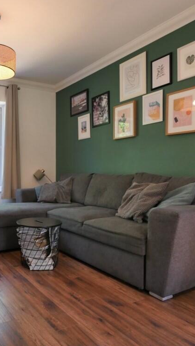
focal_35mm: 27
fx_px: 248
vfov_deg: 69.8
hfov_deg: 40.2
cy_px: 174
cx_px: 25
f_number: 4
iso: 400
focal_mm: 9
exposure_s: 1/60
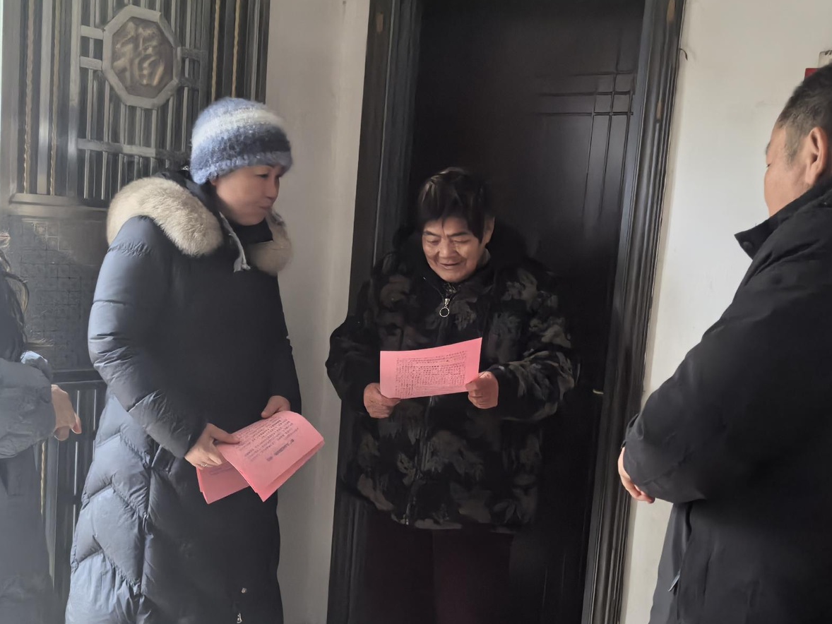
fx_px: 1058
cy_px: 384
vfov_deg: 32.8
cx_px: 381
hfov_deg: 42.9
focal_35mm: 44
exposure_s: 1/333
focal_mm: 6.98
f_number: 1.4
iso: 1000
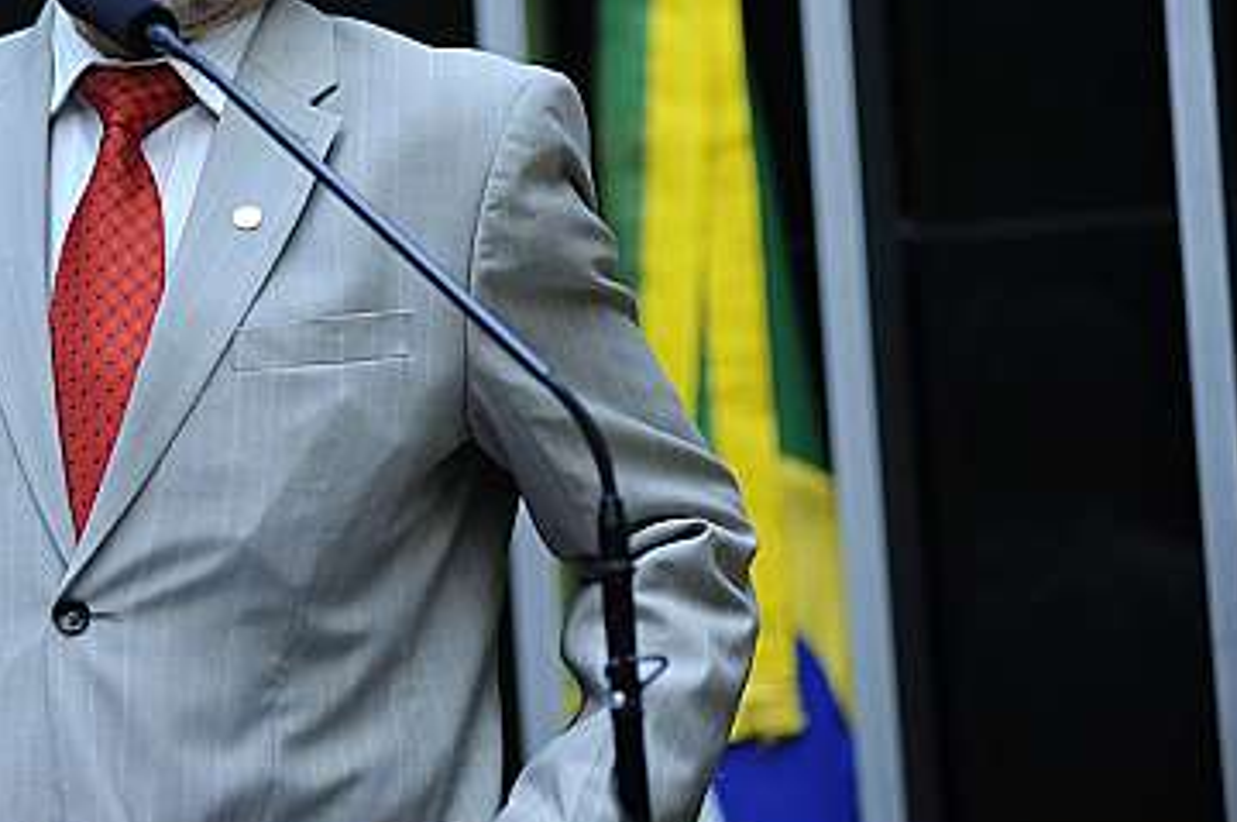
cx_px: 96
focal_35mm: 252
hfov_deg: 8.2
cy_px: 105
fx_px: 8647
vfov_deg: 5.4
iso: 2000
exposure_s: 1/100
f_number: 2.8
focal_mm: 135
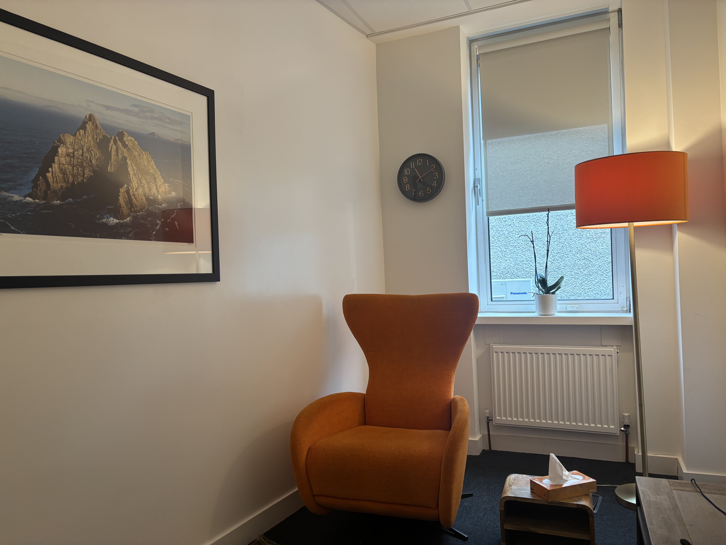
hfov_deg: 67.3
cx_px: 363
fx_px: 545
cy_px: 272
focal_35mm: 26
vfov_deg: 53.1
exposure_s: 1/50
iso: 80
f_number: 1.6
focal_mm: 5.96
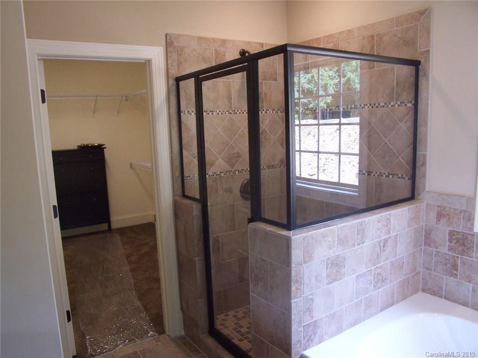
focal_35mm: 38
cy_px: 179
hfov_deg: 49.0
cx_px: 239
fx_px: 525
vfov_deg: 37.7
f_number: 2.8
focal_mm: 6.3
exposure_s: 1/20
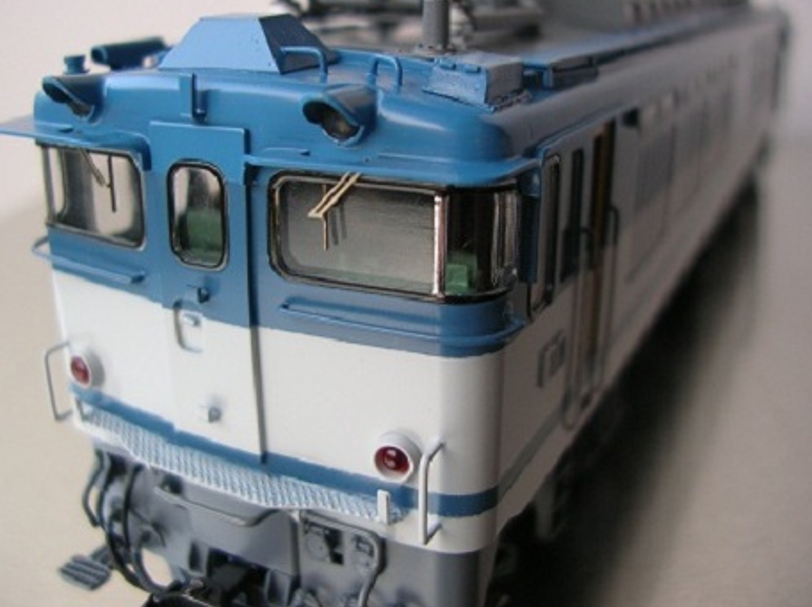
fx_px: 890
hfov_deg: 49.0
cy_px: 279
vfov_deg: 37.6
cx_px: 393
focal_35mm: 38
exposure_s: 1/59.5
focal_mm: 5.8
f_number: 2.8
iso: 50
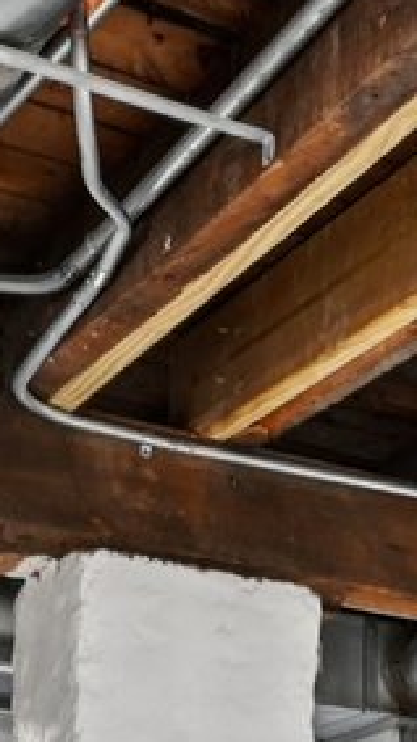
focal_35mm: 90
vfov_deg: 20.5
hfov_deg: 10.5
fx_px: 1771
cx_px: 1159
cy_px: 1091
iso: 800
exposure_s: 1/5
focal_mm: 15
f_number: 8
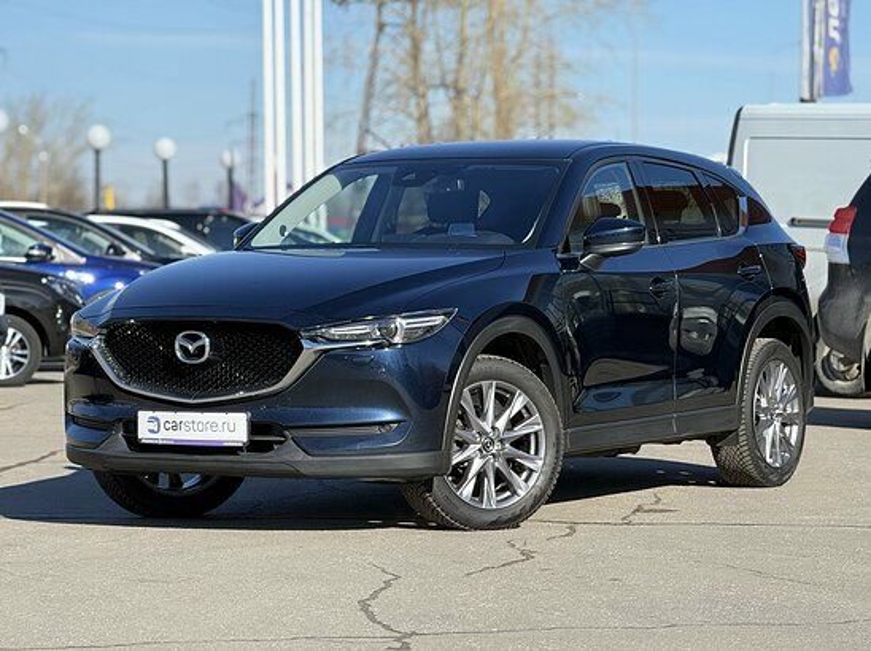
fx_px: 3017
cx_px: 436
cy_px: 326
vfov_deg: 12.3
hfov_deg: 16.4
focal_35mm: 120
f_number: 2.8
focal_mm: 15.66
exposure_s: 1/700
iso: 64
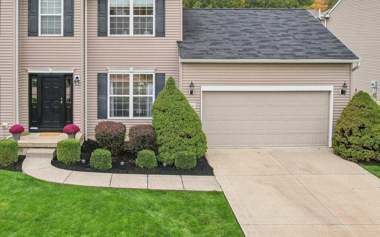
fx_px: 331
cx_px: 131
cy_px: 76
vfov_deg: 38.9
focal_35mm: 32
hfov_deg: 58.5
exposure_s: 1/640
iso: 110
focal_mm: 8.4
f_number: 2.8
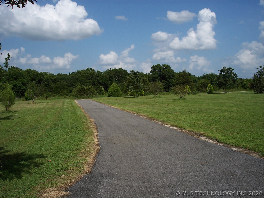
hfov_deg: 47.9
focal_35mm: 39
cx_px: 132
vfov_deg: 36.8
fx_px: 297
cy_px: 99
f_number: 5.6
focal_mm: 8
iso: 100
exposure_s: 1/750
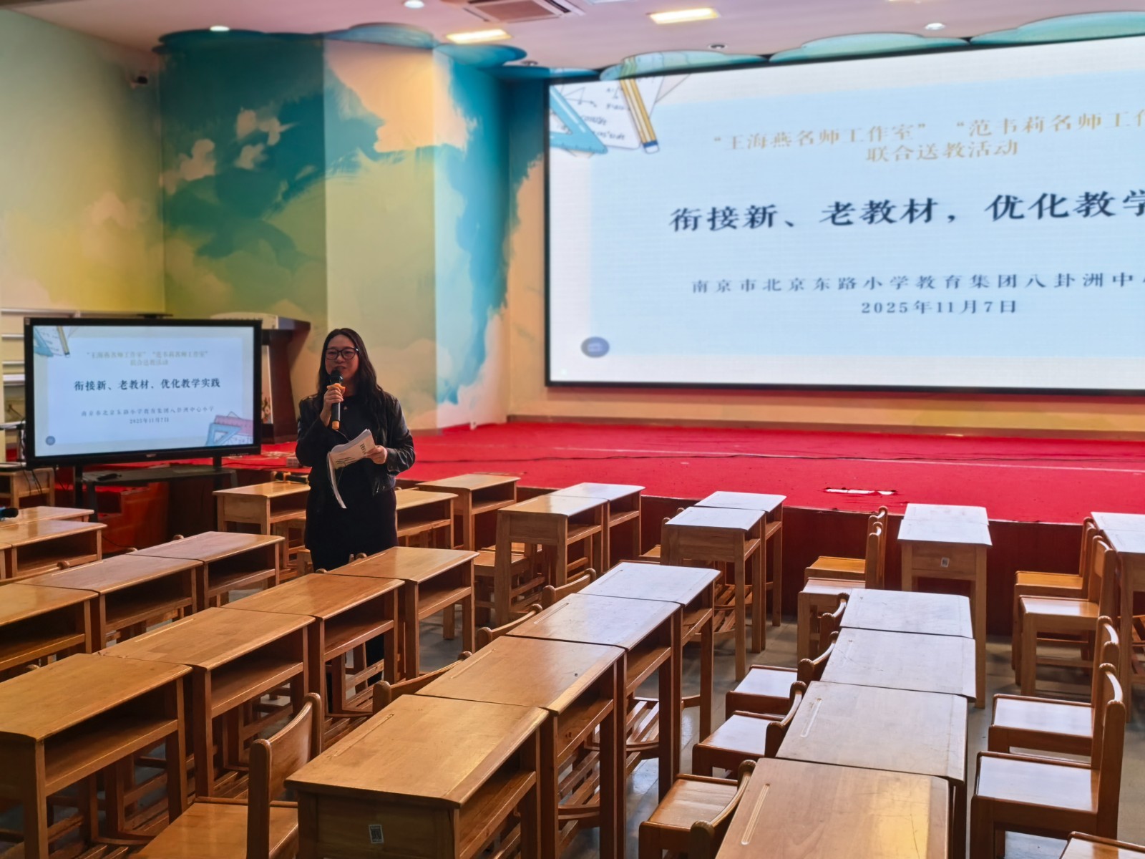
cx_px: 572
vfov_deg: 40.7
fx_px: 1158
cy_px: 430
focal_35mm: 35
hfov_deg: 52.6
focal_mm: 8.5
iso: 125
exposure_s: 1/60
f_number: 4
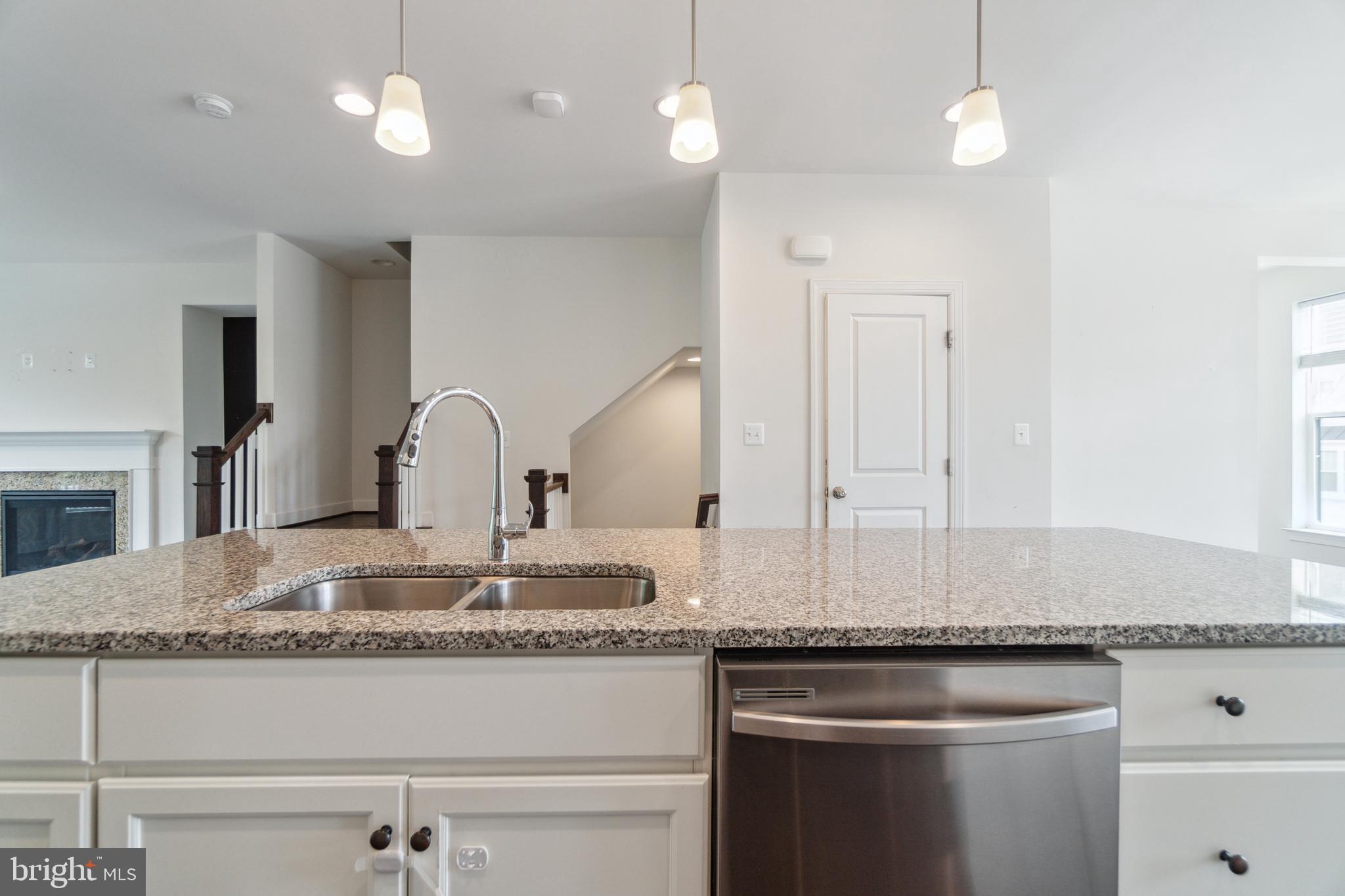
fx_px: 560
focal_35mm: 15
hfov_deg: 100.4
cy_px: 448
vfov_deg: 77.3
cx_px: 672
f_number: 4
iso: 100
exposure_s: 1/25
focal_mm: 10
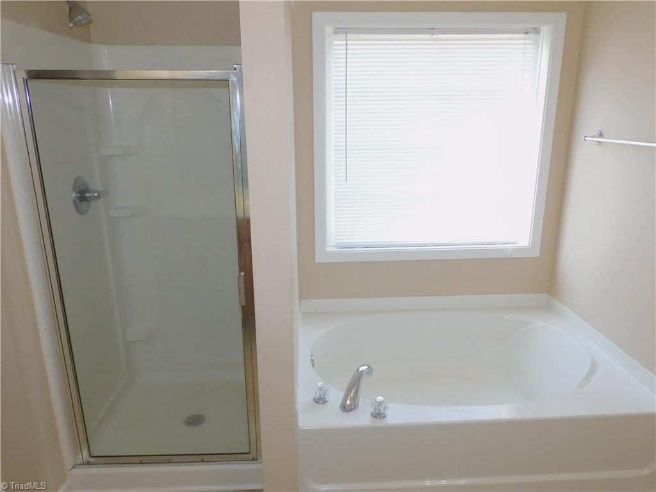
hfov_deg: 71.6
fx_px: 455
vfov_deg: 56.8
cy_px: 246
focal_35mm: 24
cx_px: 328
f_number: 3.3
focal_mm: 4.3
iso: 125
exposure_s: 1/40
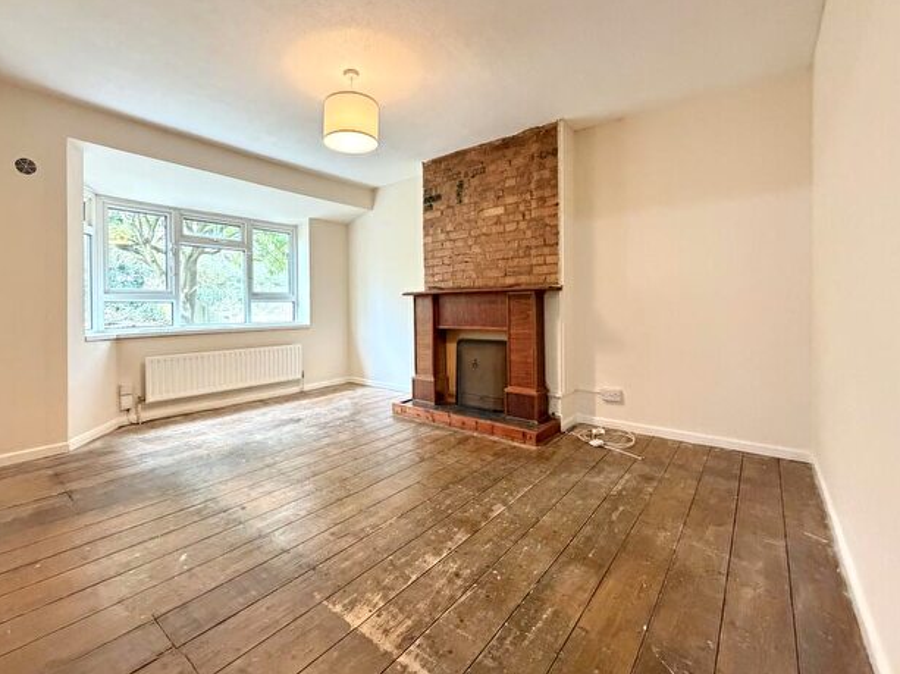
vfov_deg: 77.9
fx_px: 416
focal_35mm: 16
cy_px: 309
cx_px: 407
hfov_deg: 94.2
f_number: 2.2
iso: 640
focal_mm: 2.22
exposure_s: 1/50
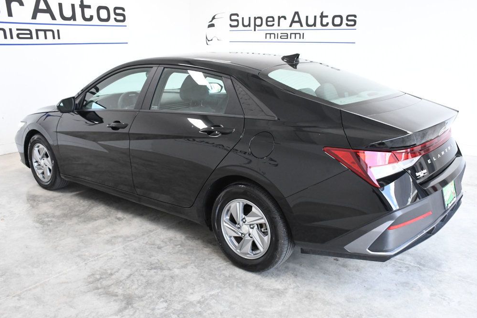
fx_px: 450
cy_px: 163
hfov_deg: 55.8
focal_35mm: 34
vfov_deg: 38.9
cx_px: 244
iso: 2500
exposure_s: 1/250
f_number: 8
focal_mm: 22
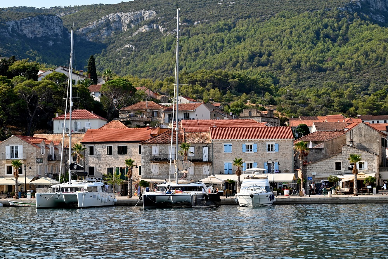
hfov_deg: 20.0
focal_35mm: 102
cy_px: 130
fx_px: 1099
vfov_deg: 13.4
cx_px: 194
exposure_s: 1/125
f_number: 16
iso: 200
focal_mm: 102
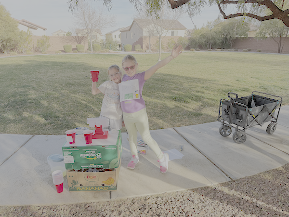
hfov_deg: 71.6
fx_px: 200
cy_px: 108
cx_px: 144
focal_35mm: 24
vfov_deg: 56.8
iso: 80
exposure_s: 1/295
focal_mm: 6.76
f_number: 1.78
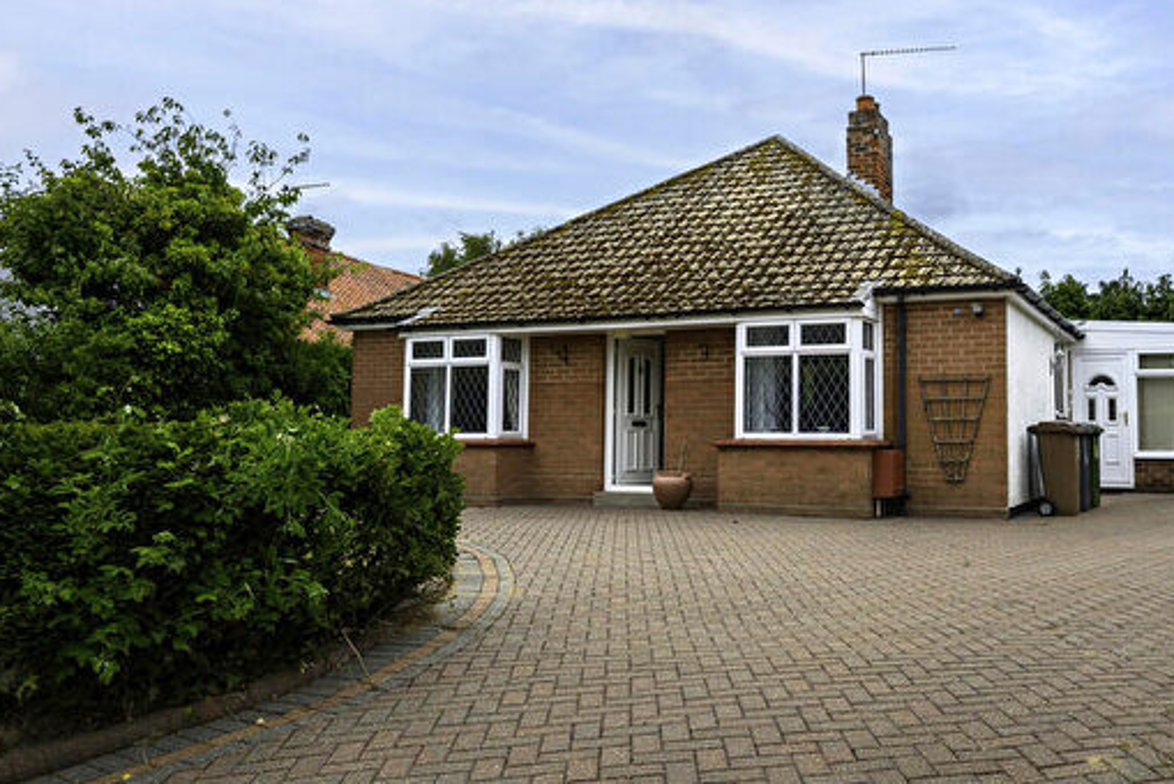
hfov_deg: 56.1
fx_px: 1077
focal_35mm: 33
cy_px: 329
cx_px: 775
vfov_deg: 39.9
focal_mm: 24
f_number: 5.6
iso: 100
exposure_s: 1/640
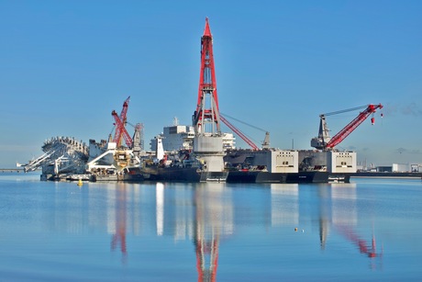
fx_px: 715
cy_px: 141
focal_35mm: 61
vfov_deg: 22.3
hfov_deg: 32.9
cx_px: 211
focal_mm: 22.19
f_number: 5.6
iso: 100
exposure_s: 1/1000
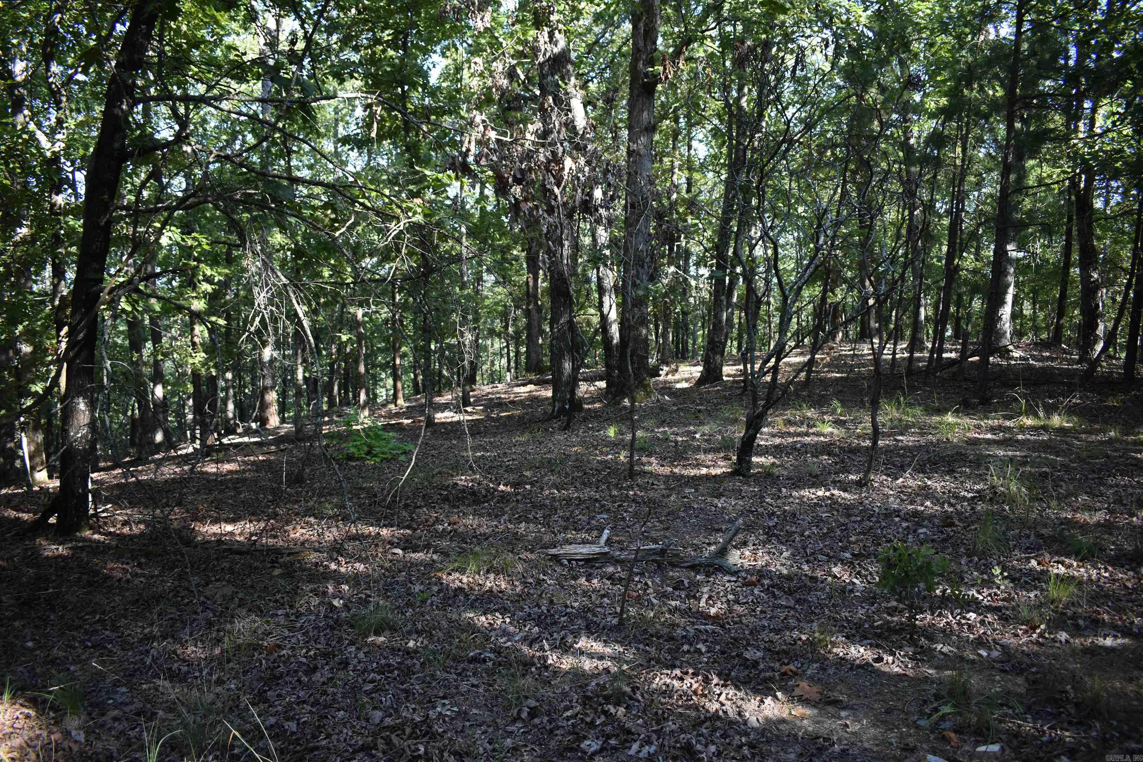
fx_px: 857
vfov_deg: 47.9
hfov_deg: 67.4
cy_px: 381
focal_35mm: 27
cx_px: 572
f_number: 3.5
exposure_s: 1/250
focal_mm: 18
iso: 400
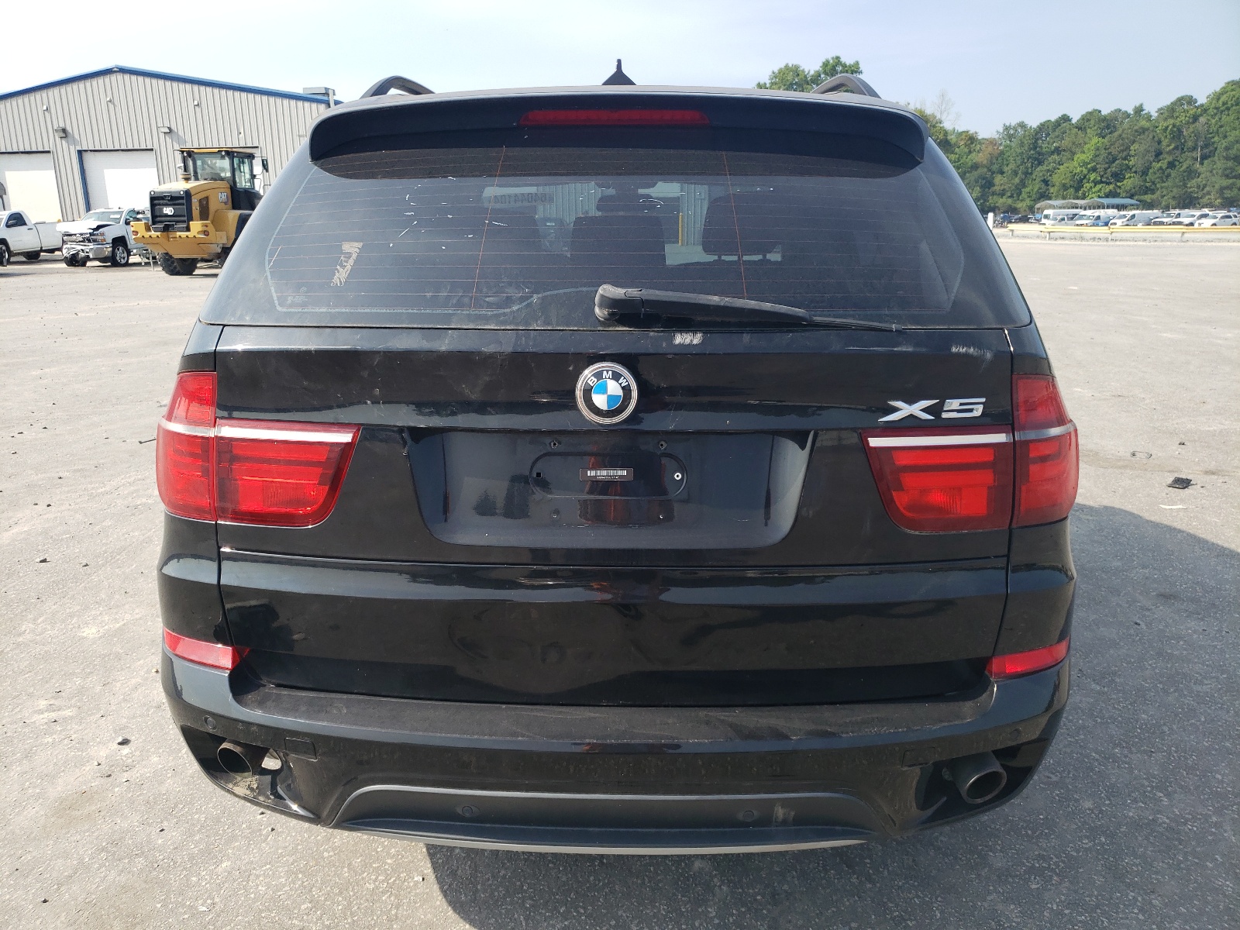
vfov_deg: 53.1
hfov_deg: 67.3
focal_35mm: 26
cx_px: 620
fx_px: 931
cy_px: 465
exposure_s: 1/1429
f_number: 1.5
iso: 50
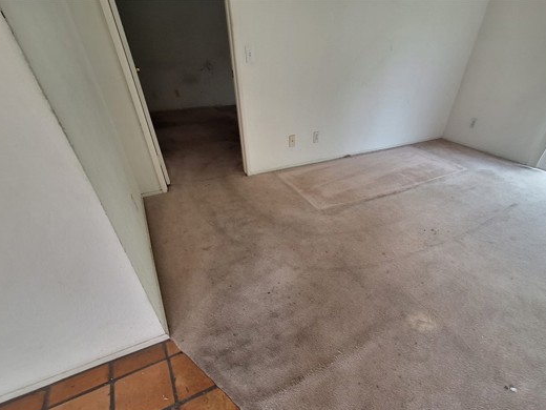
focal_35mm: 16
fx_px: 252
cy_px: 251
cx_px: 293
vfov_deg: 77.0
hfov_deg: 94.3
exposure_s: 1/40
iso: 80
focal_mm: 1.74
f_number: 2.2
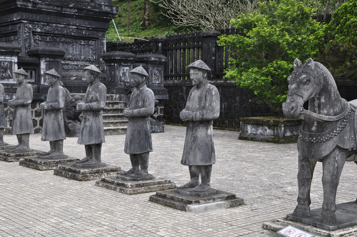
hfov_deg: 37.9
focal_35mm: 52
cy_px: 118
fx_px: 520
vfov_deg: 25.7
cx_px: 178
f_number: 9
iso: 200
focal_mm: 35
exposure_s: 1/160
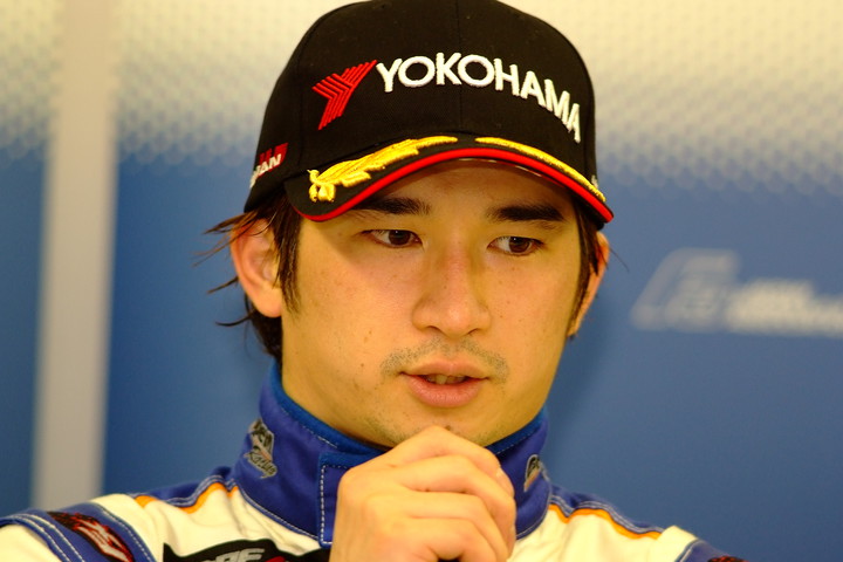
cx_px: 422
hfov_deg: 7.6
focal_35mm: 270
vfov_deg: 5.1
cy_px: 281
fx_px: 6322
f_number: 2.8
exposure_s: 1/125
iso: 800
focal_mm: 180
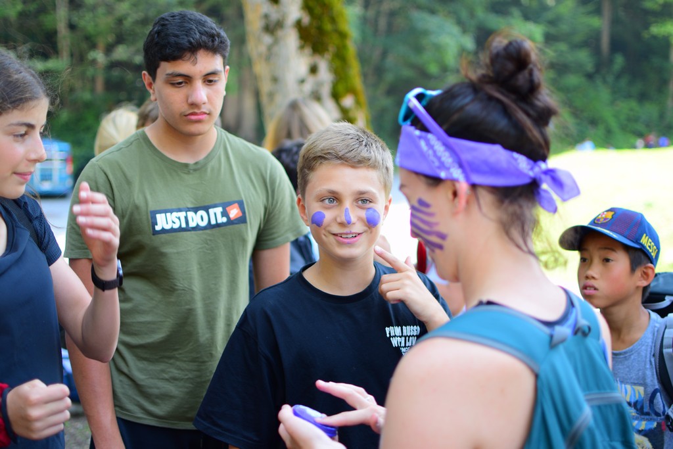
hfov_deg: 37.8
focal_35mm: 52
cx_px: 336
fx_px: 982
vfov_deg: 25.8
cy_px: 224
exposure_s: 1/320
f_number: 1.8
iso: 160
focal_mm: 35
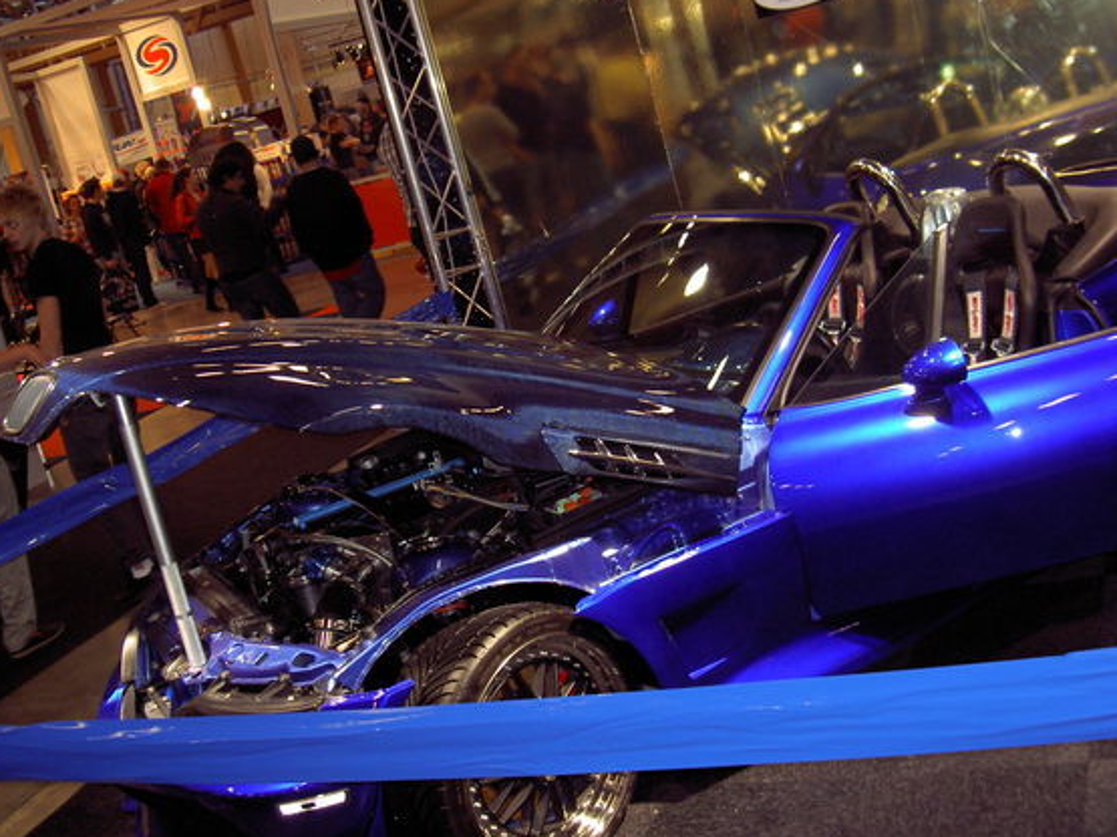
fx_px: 1452
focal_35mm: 45
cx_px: 586
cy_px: 439
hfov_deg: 42.1
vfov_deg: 32.2
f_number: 2.8
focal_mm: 8
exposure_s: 1/60
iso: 200
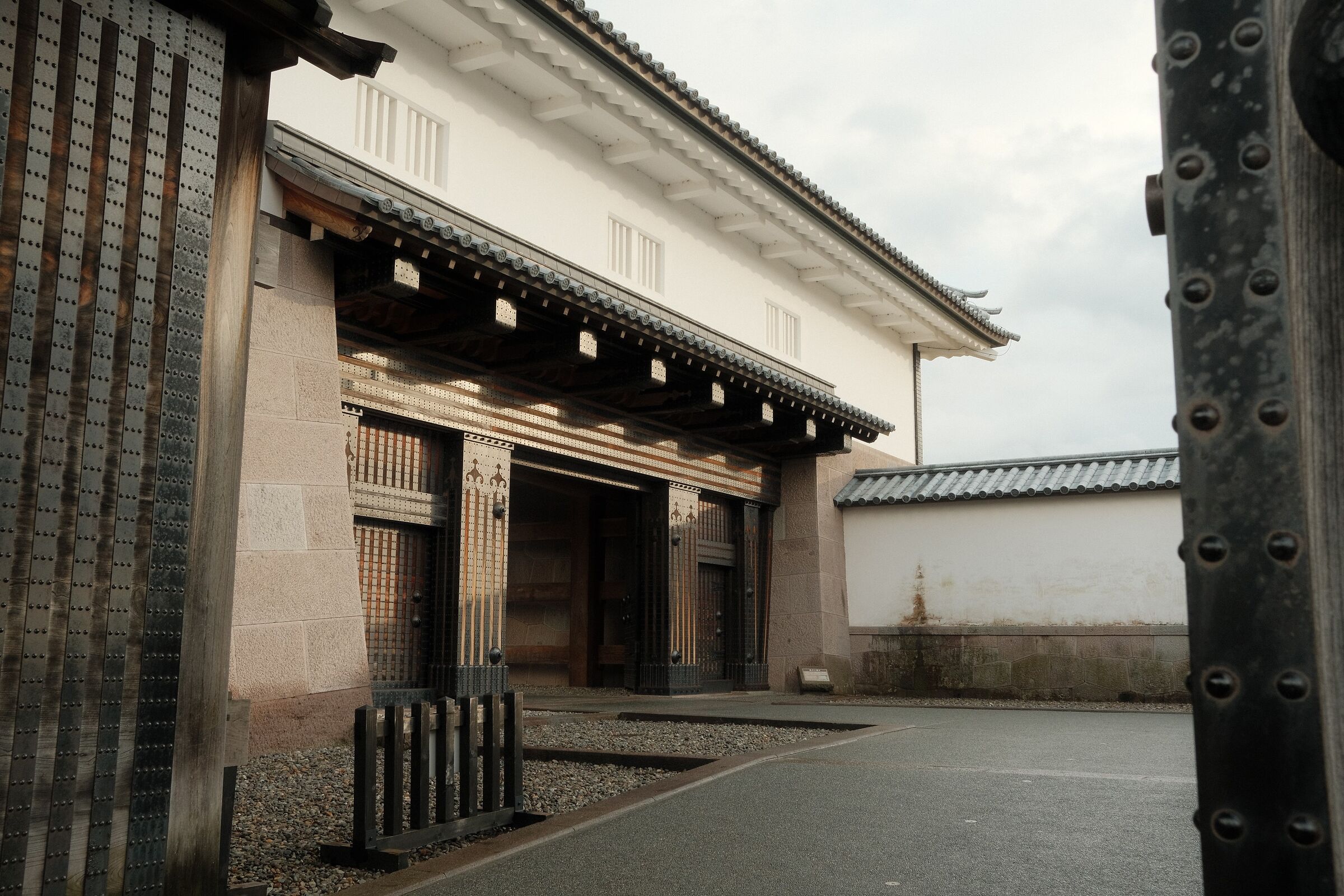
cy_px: 448
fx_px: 1307
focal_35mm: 35
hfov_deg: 54.4
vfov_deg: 37.9
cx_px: 672
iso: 640
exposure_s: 1/125
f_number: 10
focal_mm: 23
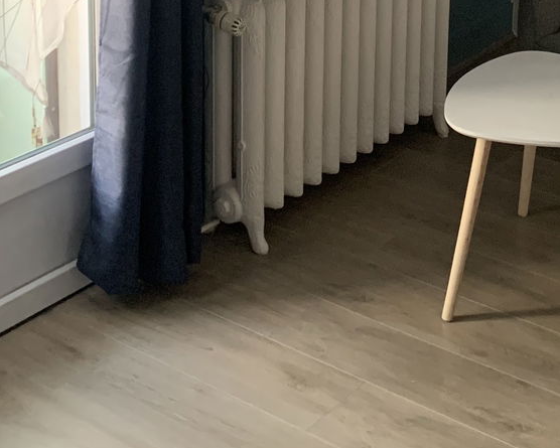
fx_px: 1210
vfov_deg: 19.2
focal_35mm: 73
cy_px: -149
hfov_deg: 25.7
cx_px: 418
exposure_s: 1/60
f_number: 1.8
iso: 320
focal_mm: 4.25
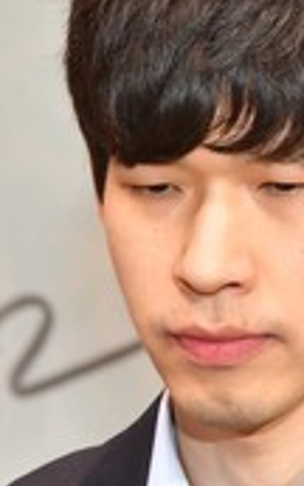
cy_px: 407
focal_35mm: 212
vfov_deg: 9.9
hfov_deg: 6.2
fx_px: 2813
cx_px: 160
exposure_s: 1/125
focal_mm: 40
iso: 500
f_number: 4
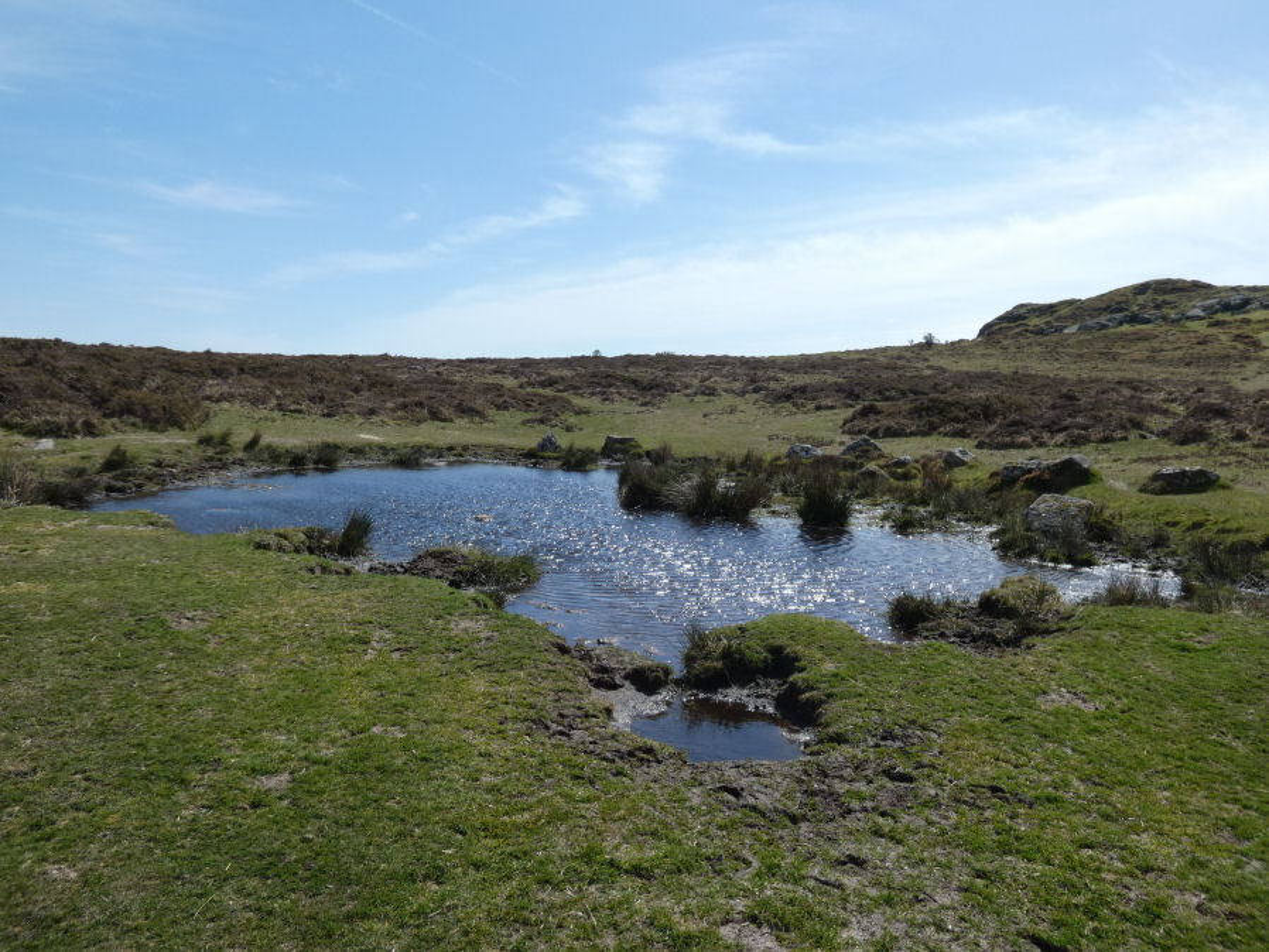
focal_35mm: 26
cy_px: 476
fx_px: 953
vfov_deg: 53.1
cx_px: 634
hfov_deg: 67.3
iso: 80
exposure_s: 1/800
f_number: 4
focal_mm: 4.6
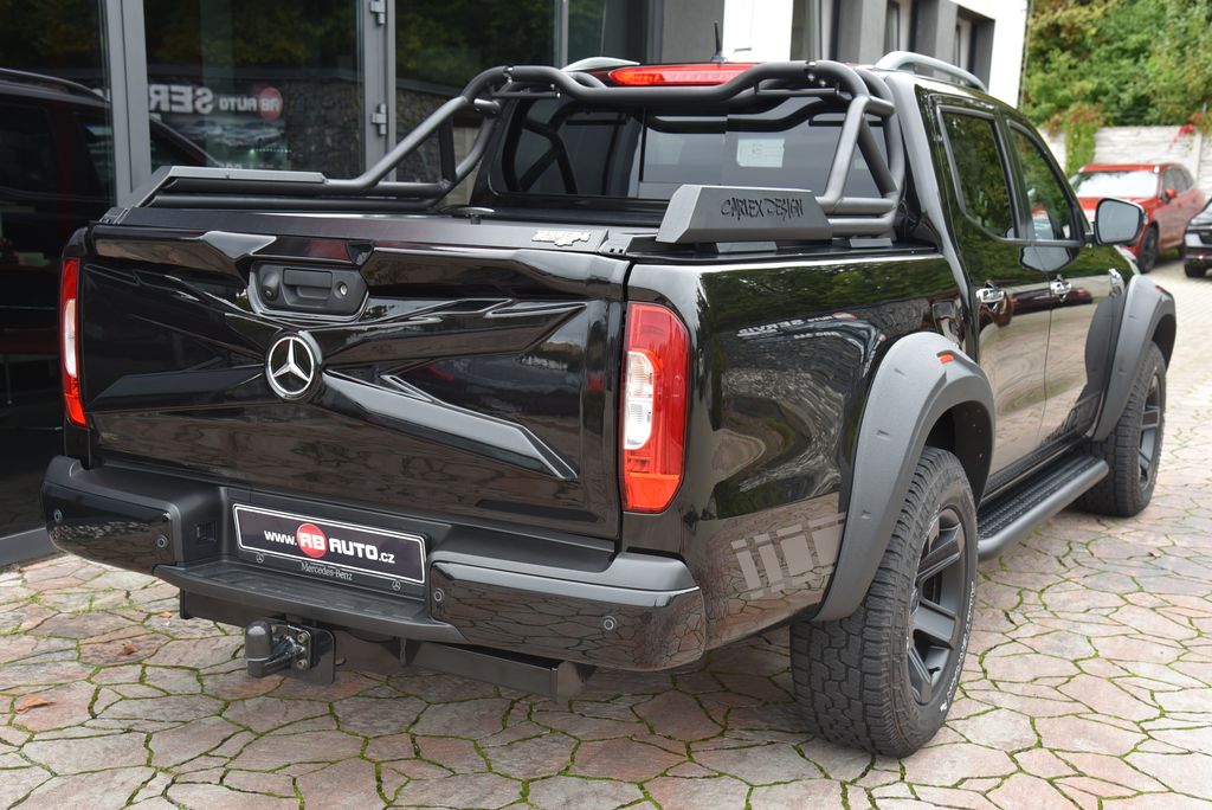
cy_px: 405
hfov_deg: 44.5
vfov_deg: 30.6
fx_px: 1482
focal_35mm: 44
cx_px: 606
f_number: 6.3
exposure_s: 1/160
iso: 500
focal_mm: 44
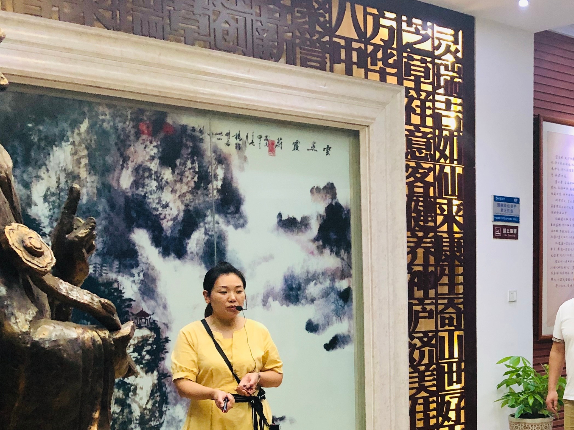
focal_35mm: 54
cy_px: 387
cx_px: 553
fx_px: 895
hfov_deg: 33.0
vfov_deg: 26.1
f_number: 1.8
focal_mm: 3.99
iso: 100
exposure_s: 1/9
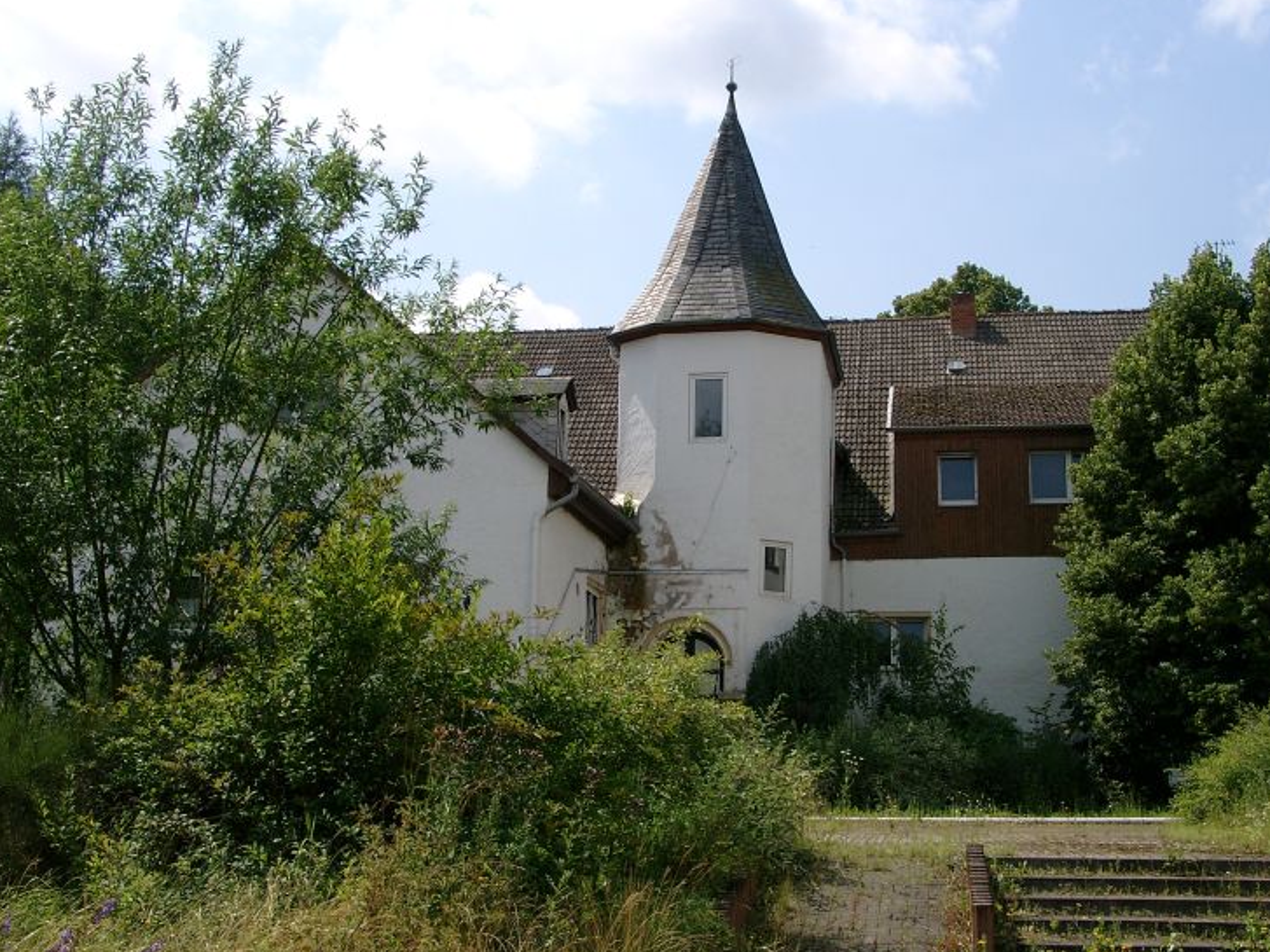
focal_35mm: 44
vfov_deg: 32.9
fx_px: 1614
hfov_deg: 42.9
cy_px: 456
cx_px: 681
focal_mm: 8.4
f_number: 4
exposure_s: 1/935
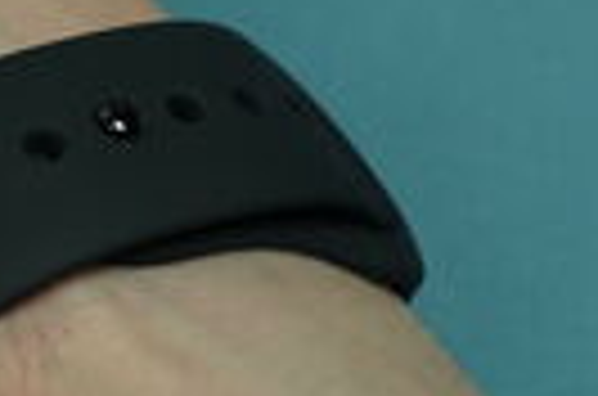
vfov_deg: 4.2
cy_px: 173
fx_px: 5369
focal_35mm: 324
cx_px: 220
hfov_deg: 6.4
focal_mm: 70
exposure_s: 1/320
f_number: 6.3
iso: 1250
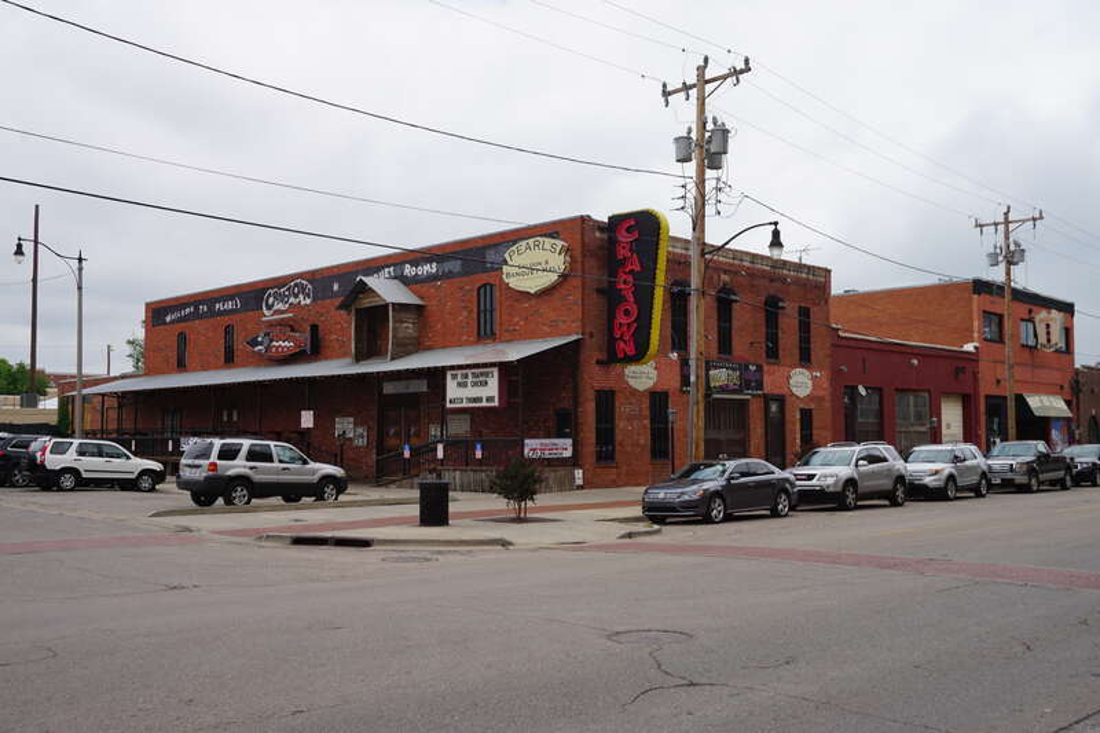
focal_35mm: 36
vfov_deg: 36.9
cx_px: 550
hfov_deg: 53.1
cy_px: 366
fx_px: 1100
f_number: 11
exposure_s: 1/160
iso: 100
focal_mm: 24
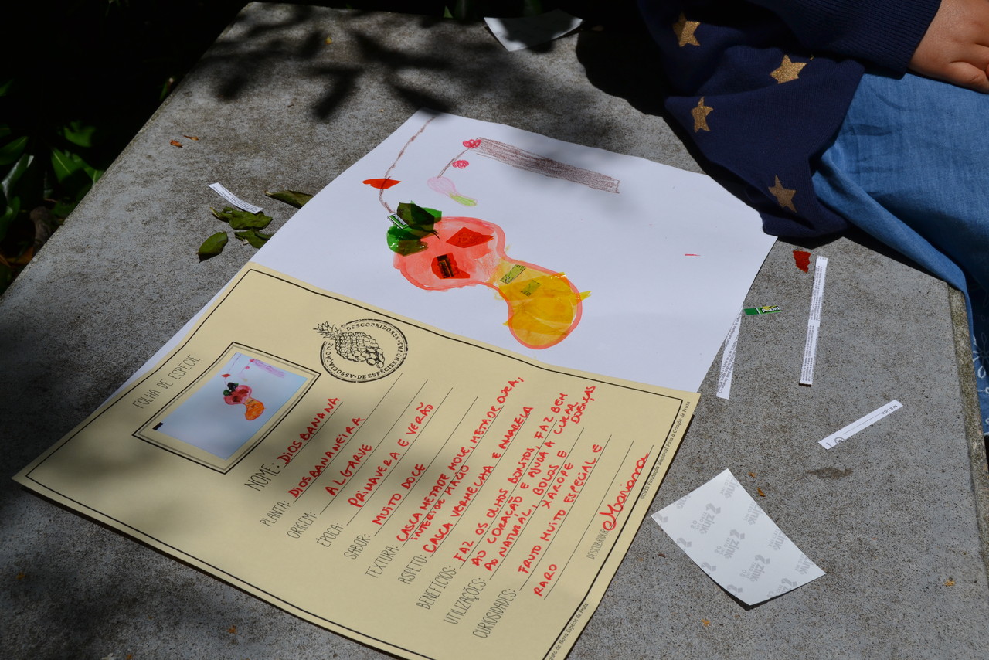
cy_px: 330
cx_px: 494
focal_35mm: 45
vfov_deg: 29.9
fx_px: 1236
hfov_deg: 43.6
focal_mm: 30
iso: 100
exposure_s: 1/500
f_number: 11
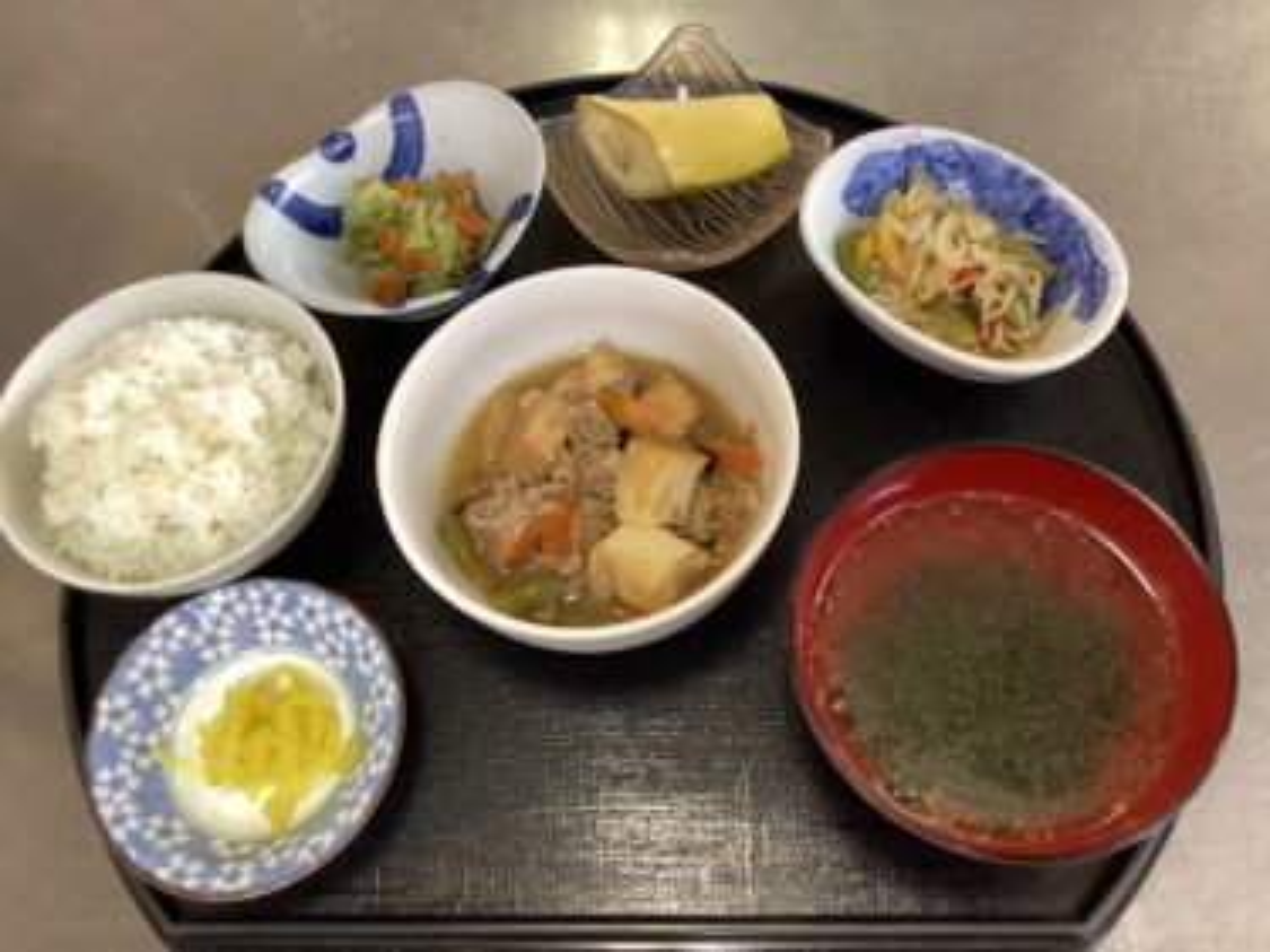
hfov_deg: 58.4
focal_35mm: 31
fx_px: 1137
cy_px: 476
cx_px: 635
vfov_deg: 45.4
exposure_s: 1/50
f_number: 2.4
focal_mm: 3.3
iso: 320
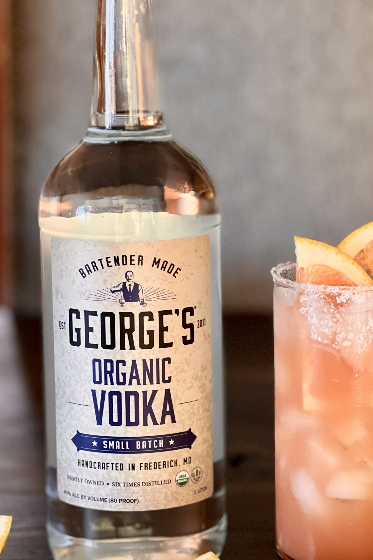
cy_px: 269
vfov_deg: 20.0
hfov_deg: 13.4
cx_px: 234
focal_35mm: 102
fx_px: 1585
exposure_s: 1/40
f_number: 2.8
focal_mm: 9
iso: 320
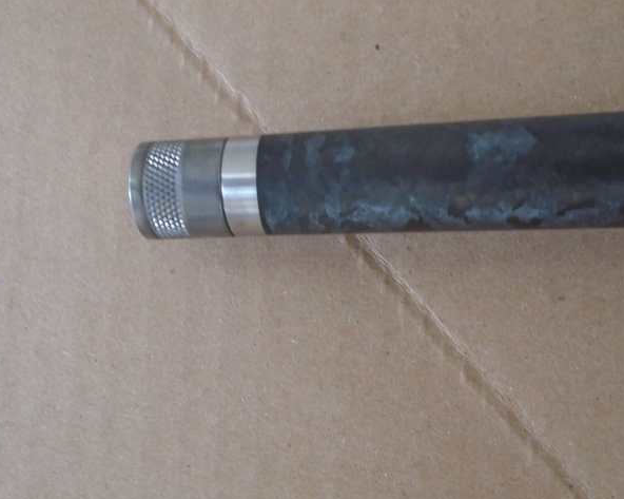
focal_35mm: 38
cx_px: 308
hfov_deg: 48.0
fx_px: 701
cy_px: 251
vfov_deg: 39.1
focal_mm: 6.4
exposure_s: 1/15
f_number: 3.8
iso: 400
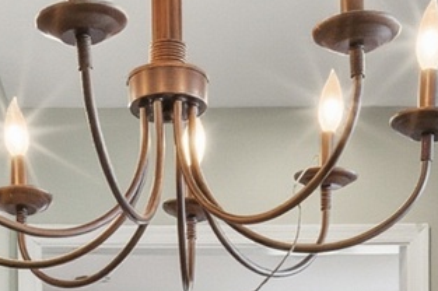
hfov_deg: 21.2
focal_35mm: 96
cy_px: 534
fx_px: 1167
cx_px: 188
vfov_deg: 12.8
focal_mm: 12
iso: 250
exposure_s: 1/125
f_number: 9
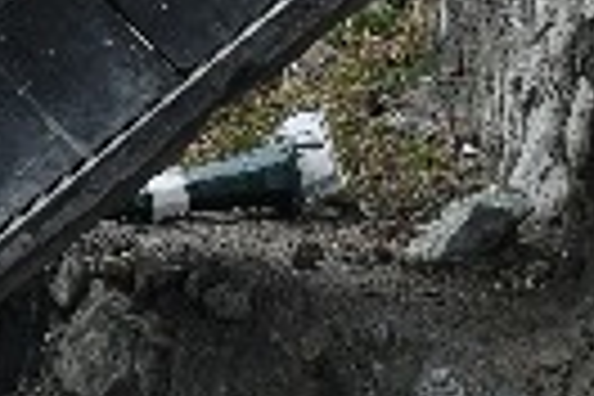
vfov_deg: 7.8
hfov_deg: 11.7
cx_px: -40
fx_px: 2854
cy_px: -241
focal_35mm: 173
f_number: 6.3
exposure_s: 1/1000
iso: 800
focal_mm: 23
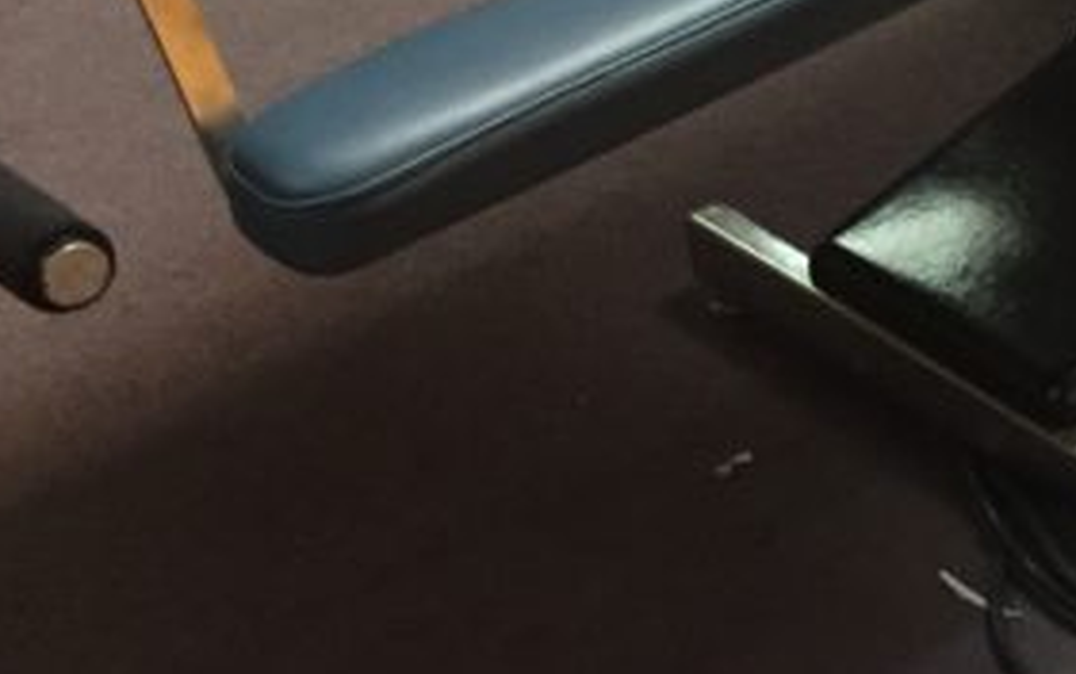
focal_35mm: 112
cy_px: 165
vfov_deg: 11.7
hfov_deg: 16.1
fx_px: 3286
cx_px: 1857
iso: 200
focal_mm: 4.15
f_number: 2.2
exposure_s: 1/30
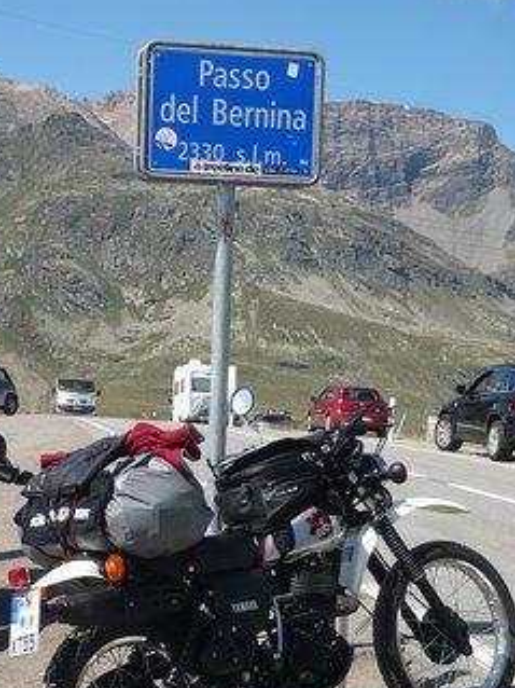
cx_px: 256
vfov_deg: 24.7
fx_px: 1568
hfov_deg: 18.7
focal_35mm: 79
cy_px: 418
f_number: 11
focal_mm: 10.4
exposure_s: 1/160
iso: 100
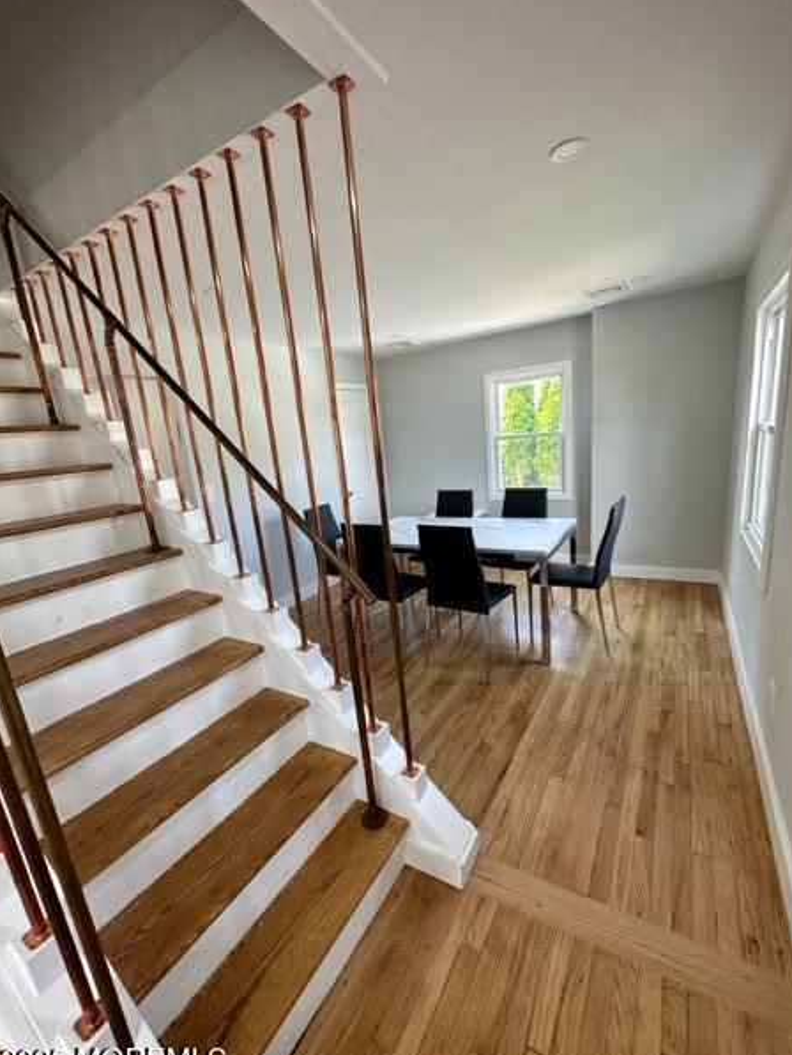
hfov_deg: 81.8
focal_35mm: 15
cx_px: 392
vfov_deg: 98.1
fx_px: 457
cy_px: 544
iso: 100
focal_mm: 2.22
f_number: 2.2
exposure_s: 1/120
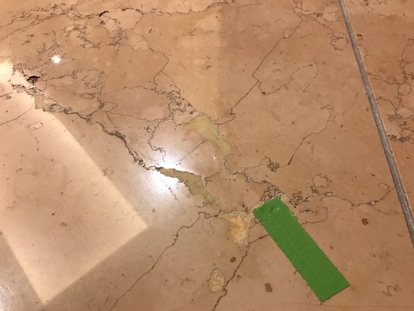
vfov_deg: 49.7
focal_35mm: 28
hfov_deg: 63.4
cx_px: 207
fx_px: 335
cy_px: 156
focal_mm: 3.99
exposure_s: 1/20
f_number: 1.8
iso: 40
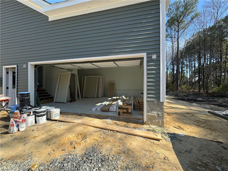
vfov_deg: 85.7
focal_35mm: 14
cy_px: 86
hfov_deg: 102.1
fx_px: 92
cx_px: 114
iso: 40
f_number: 2.2
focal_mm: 2.22
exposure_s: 1/505
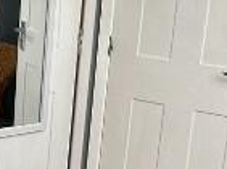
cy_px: 103
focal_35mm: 102
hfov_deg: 17.2
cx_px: -124
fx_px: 667
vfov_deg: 14.4
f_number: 2.2
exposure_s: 1/99
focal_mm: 2.22
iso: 40
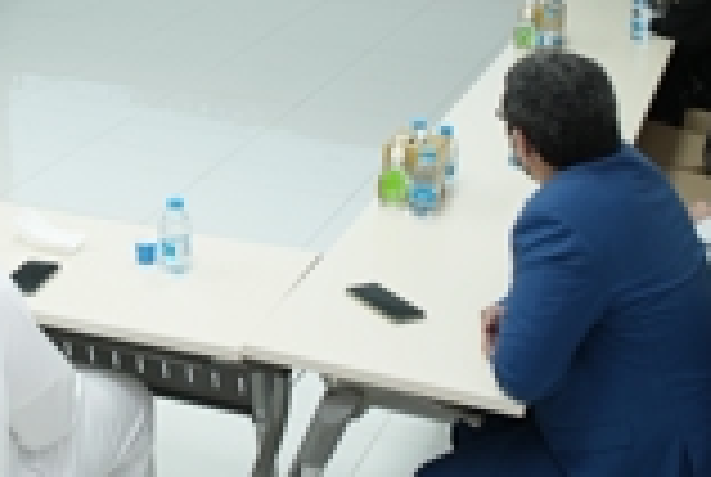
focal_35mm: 77
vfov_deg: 17.5
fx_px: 1524
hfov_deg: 25.5
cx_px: 76
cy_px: 38
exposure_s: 1/40
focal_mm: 29
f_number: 5
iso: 320
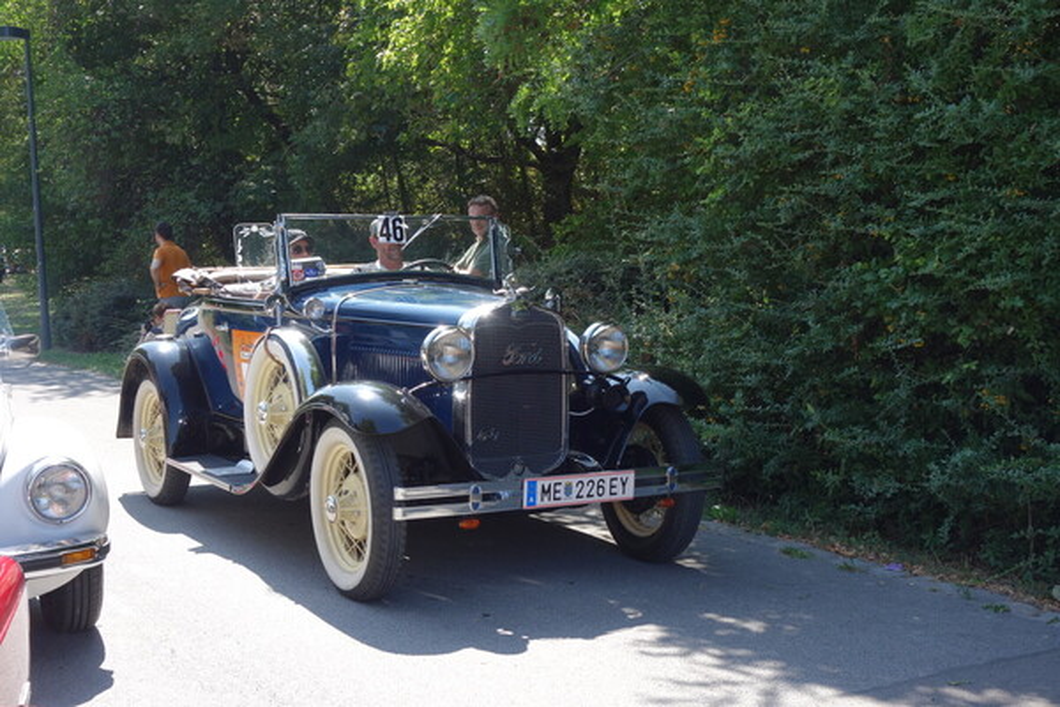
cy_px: 354
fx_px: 1443
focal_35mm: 49
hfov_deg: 40.3
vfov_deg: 27.5
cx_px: 530
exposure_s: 1/250
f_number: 5.6
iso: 250
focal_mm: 18.02
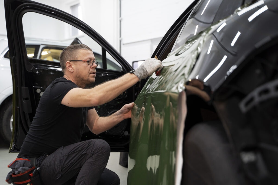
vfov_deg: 29.3
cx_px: 139
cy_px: 92
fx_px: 355
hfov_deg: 42.7
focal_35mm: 46
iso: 1600
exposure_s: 1/320
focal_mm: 46
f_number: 3.2
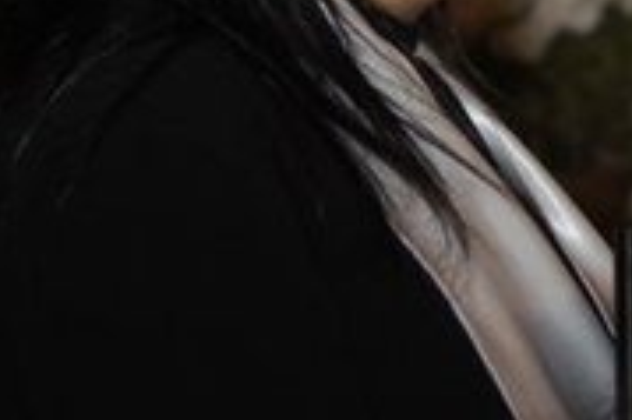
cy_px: -56
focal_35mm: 408
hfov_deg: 5.1
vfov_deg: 3.4
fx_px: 7153
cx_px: 515
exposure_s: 1/125
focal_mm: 75
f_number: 5.6
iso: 1600
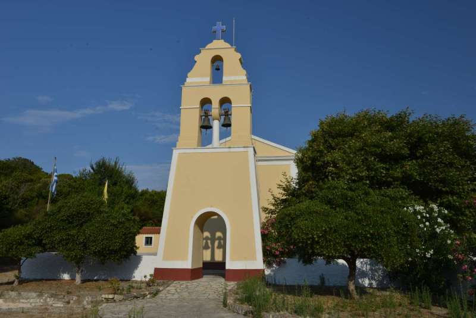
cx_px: 238
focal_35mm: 29
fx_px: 384
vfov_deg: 45.0
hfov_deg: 63.6
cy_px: 159
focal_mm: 29
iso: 160
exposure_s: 1/160
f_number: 13
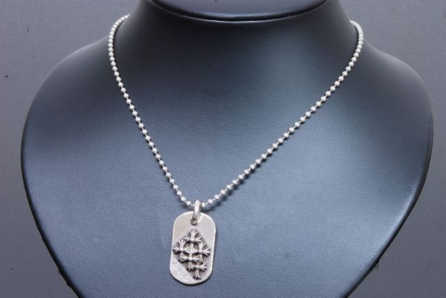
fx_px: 1302
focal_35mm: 105
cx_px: 223
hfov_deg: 19.4
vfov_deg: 13.1
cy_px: 149
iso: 200
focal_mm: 70
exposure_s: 2.5
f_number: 29
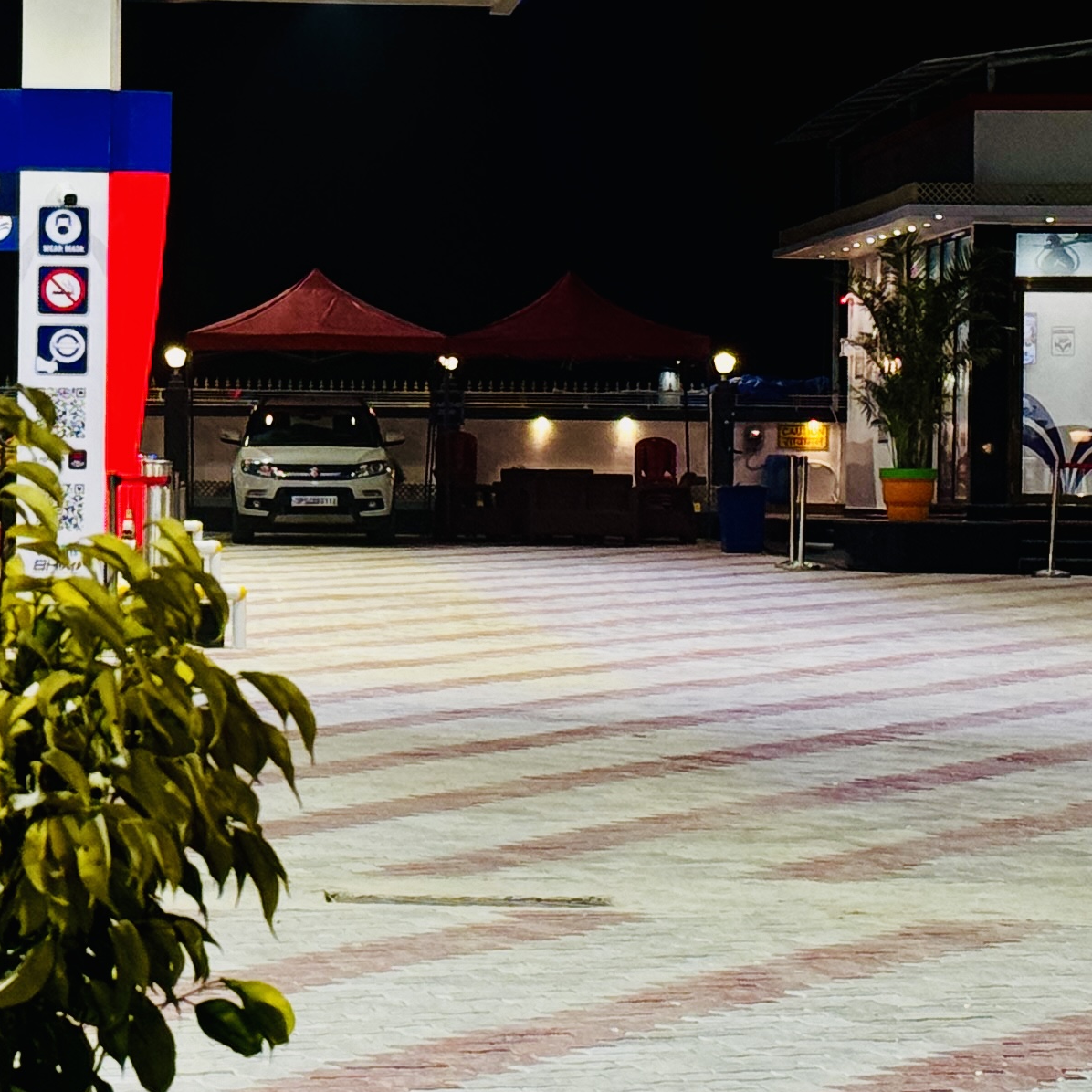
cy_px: 474
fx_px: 5104
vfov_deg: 12.2
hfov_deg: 12.1
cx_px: 69
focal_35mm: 143
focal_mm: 6.86
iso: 100
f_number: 1.78
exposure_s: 1/50
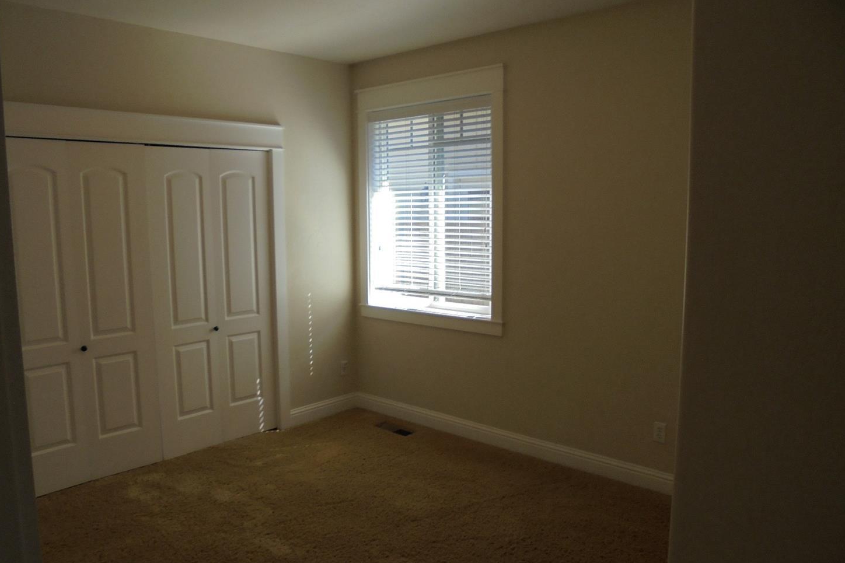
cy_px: 290
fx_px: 657
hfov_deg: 65.5
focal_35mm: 28
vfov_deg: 46.4
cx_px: 424
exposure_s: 1/125
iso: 100
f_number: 3.5
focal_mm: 4.6
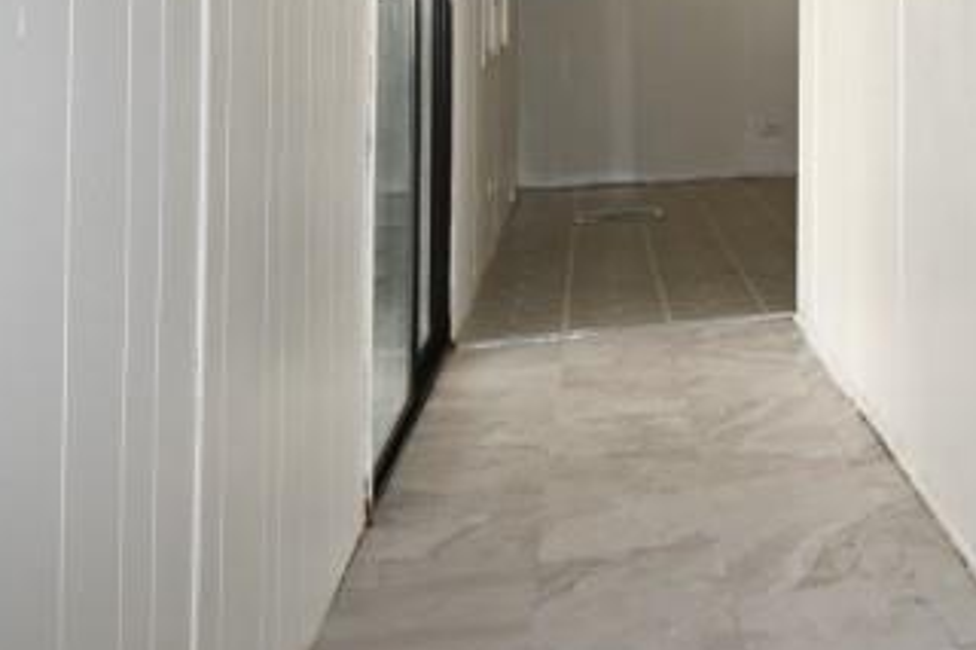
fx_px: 1219
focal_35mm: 45
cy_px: 6
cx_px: 1183
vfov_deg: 28.1
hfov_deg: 34.5
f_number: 4.5
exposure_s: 1/80
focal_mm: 10
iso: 200
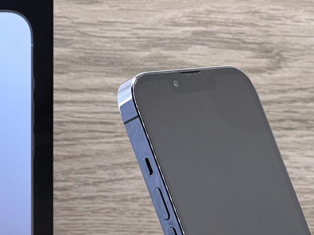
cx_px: 154
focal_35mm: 197
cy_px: 235
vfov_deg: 7.5
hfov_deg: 10.0
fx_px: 1786
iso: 100
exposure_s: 1/100
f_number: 2.8
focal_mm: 9
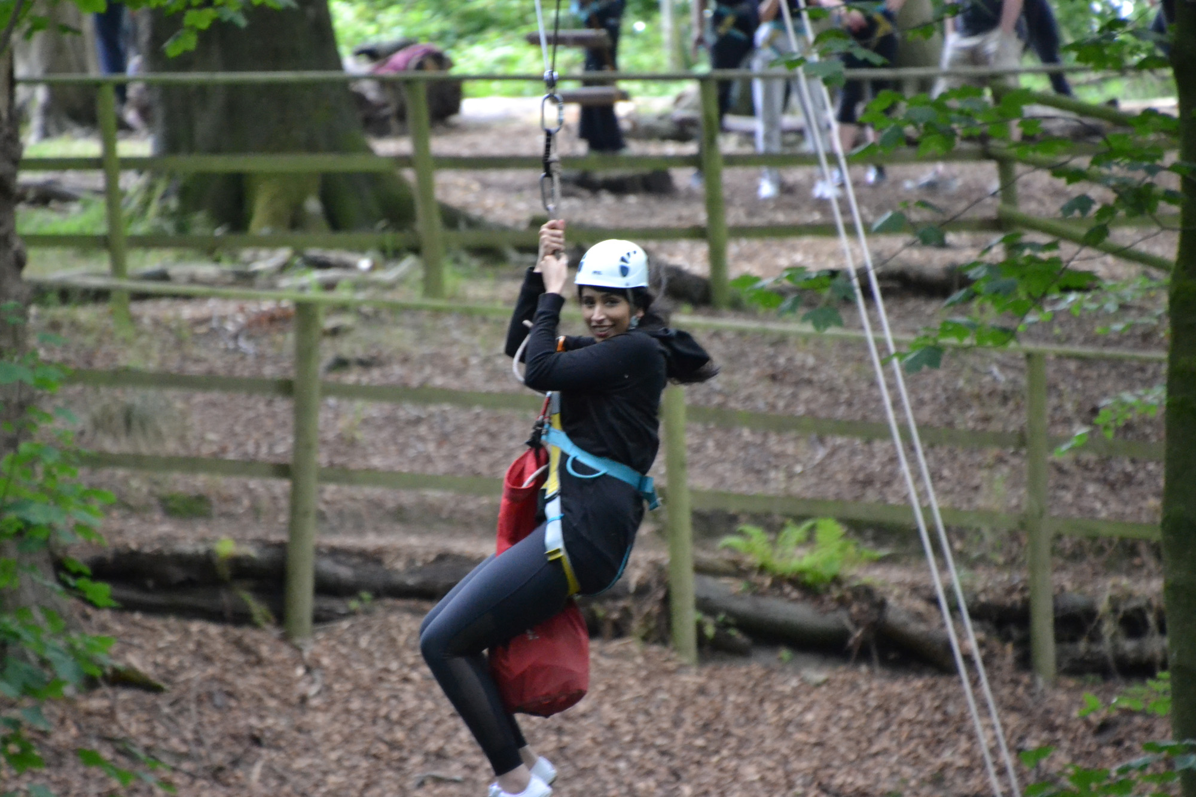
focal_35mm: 450
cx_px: 598
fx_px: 14948
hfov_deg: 4.6
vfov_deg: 3.1
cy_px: 398
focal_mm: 300
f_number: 6.3
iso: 3200
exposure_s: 1/200
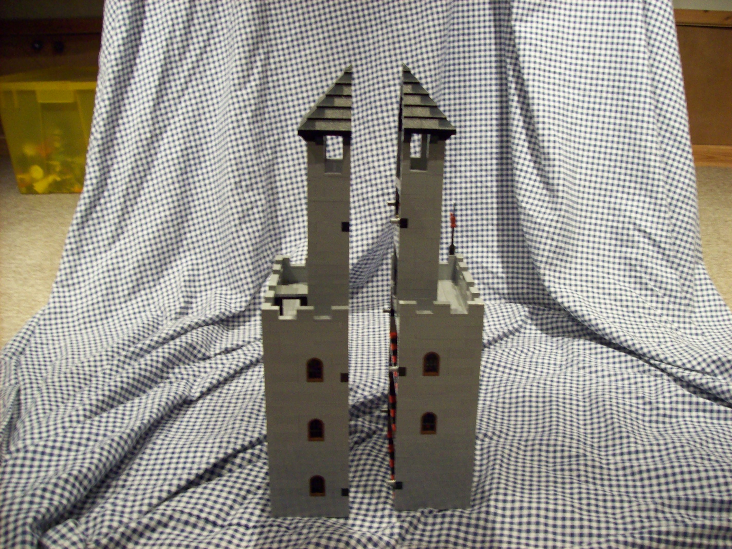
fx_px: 761
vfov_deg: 39.6
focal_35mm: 36
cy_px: 274
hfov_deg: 51.4
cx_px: 366
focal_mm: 6
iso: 183
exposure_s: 1/8
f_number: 2.7
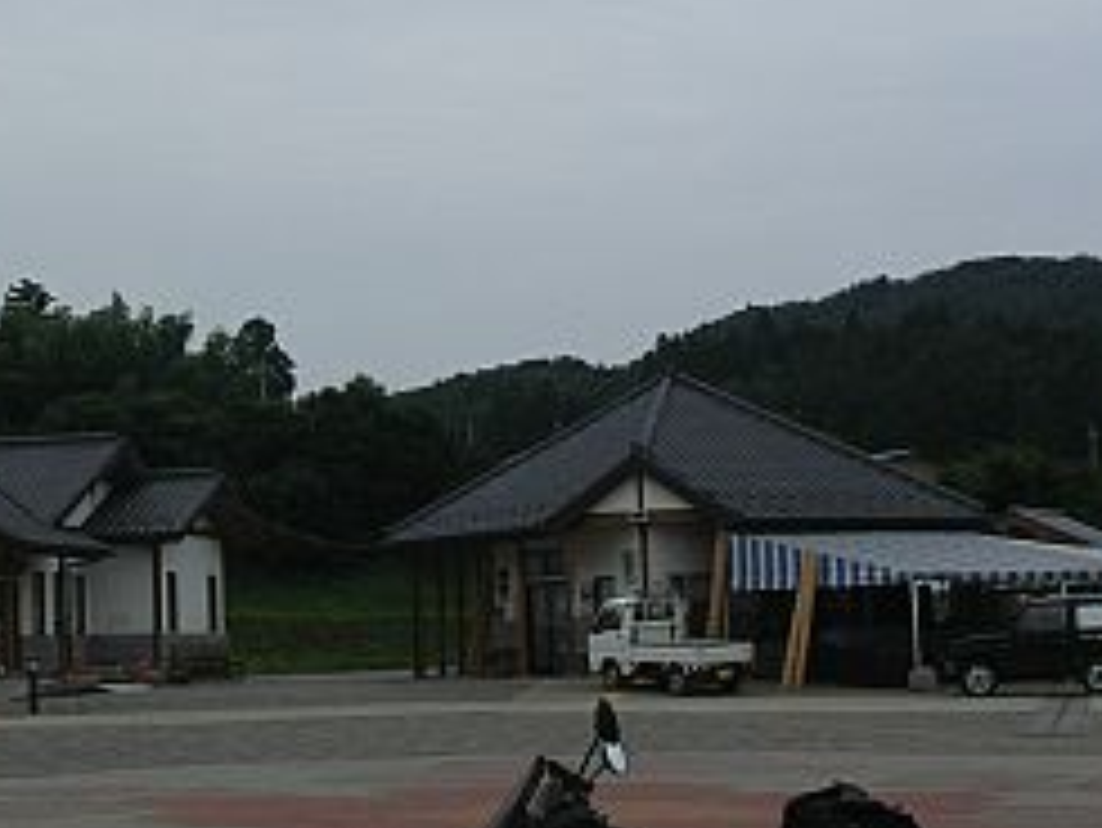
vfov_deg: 20.2
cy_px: 324
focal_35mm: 73
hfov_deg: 26.4
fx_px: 2325
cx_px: 297
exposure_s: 1/250
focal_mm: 7.2
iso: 50
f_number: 5
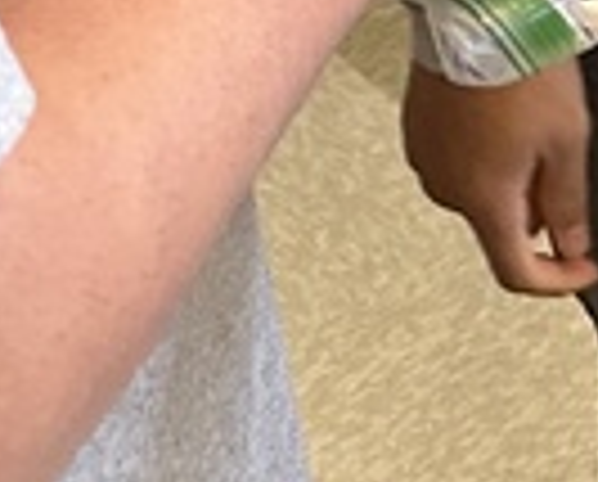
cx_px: 324
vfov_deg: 7.5
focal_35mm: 180
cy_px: -1027
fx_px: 3193
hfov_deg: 10.7
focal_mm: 6.86
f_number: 1.78
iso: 320
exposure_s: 1/60
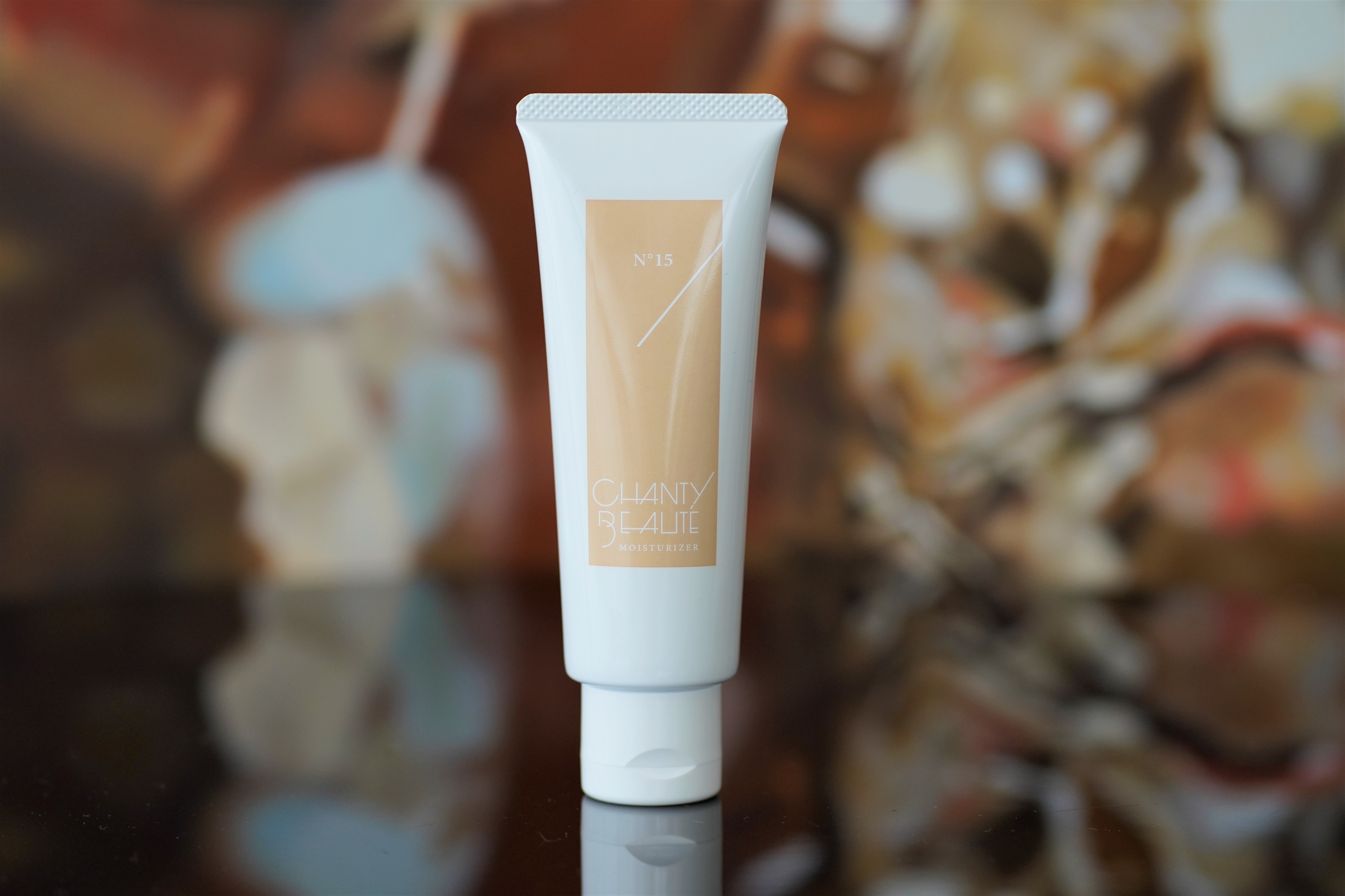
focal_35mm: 127
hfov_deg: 16.1
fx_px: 4744
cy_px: 448
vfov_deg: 10.8
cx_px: 672
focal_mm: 85
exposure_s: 1/200
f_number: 2.8
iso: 320
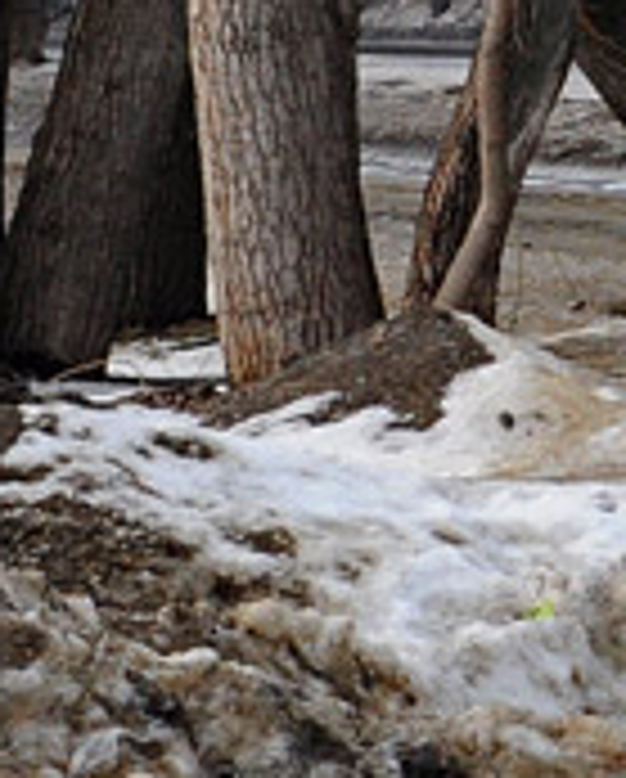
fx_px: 11249
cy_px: -263
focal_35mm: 487
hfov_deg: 3.1
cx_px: 2319
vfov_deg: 4.0
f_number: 9
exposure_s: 1/320
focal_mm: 50
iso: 400
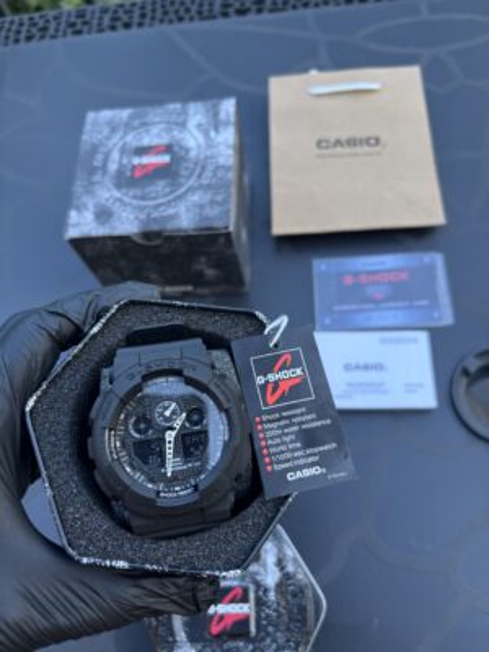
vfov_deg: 67.3
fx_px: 490
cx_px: 244
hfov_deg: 53.1
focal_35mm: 26
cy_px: 326
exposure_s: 1/160
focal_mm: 5.96
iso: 64
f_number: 1.6
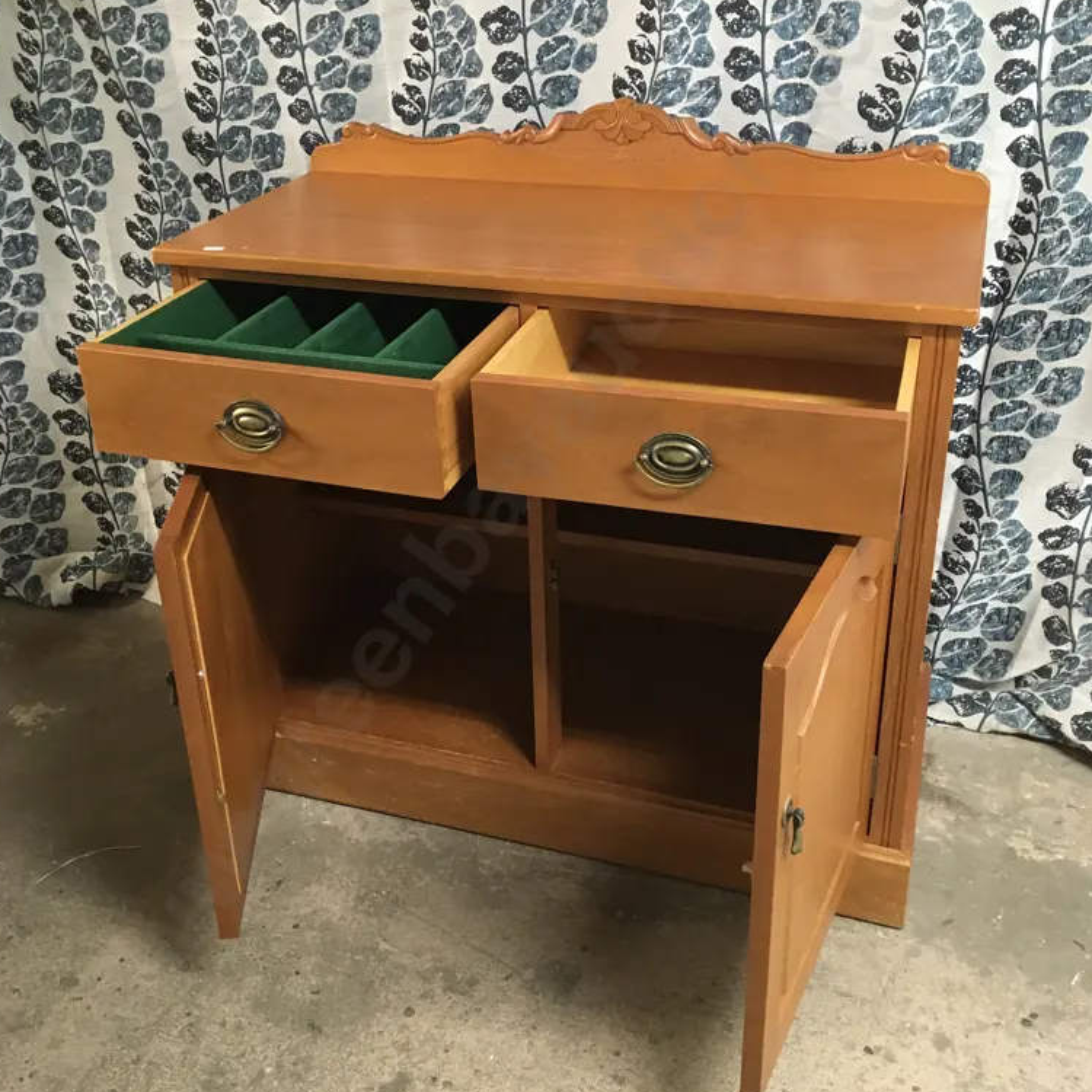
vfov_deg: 47.0
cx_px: 537
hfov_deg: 47.2
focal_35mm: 35
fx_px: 1249
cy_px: 448
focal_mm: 4.15
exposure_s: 1/25
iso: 200
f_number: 2.2
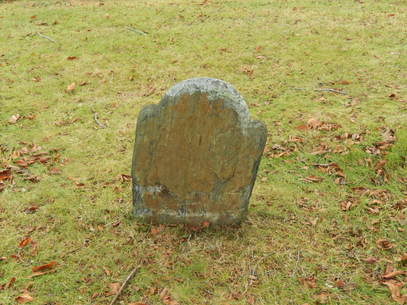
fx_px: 600
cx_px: 204
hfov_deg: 37.5
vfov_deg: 28.6
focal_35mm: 51
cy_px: 152
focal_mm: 9.2
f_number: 4.5
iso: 400
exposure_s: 1/160
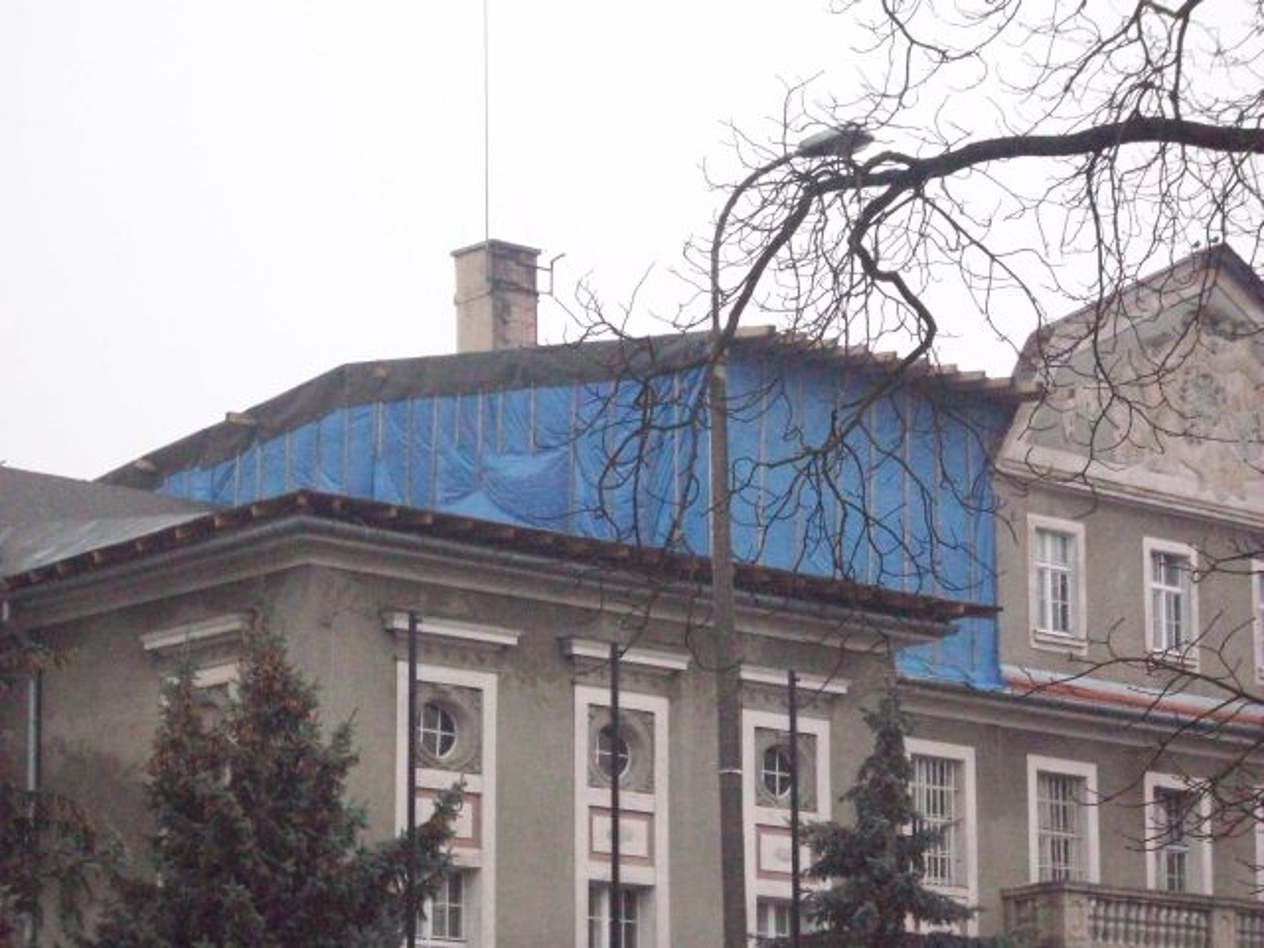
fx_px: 4053
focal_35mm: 111
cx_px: 632
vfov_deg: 13.3
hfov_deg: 17.7
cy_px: 474
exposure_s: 1/128
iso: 800
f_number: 5.2
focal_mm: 18.6
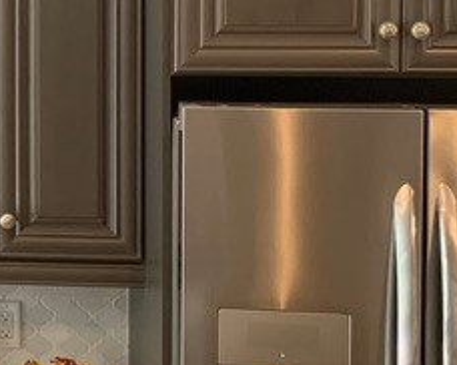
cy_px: 62
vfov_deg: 13.4
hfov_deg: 15.0
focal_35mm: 114
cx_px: -325
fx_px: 1541
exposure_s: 1/60
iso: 160
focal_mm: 4.25
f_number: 1.8
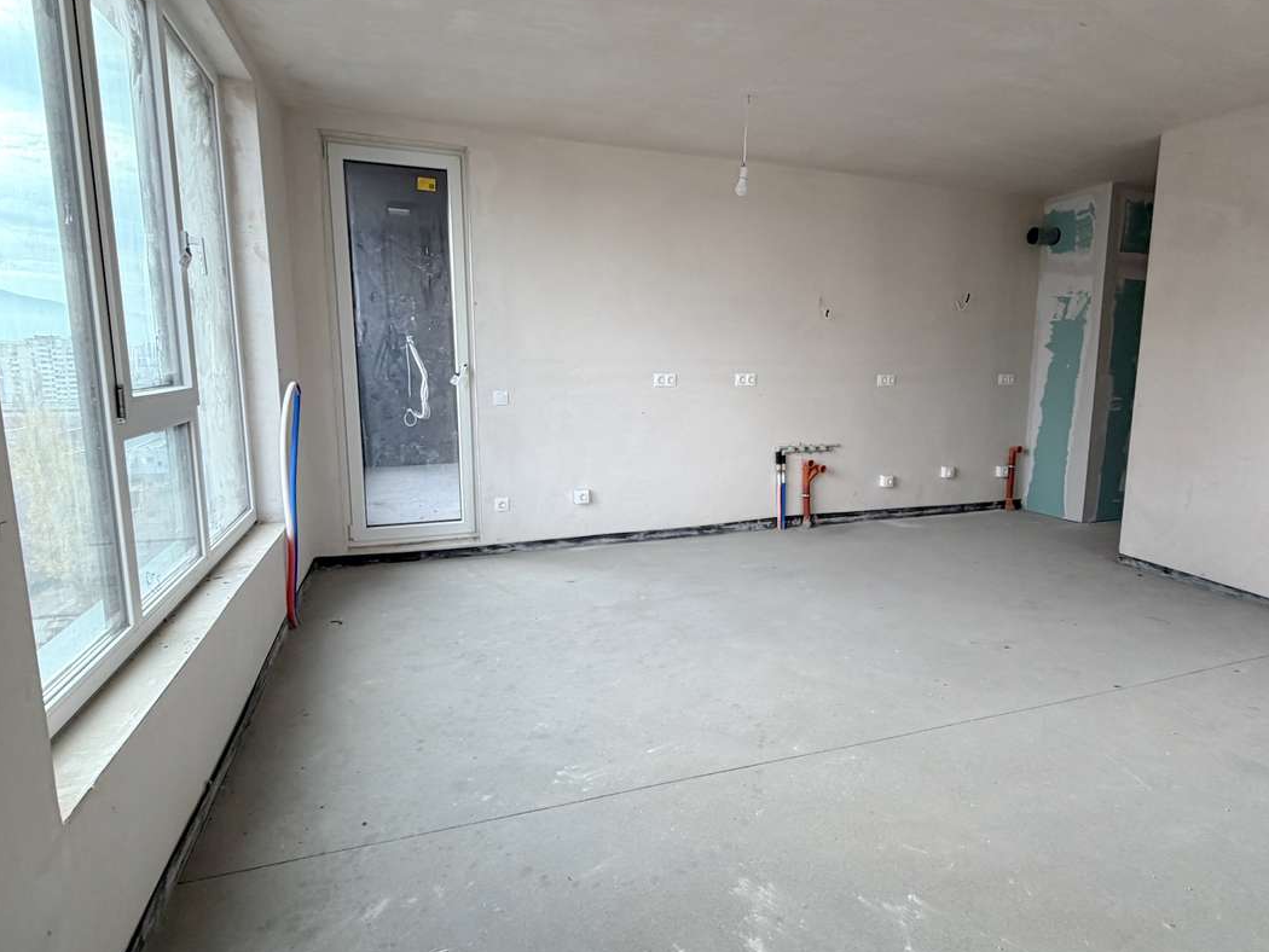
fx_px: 733
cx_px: 707
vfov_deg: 66.0
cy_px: 468
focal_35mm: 20
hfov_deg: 81.4
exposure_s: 1/121
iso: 100
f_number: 2.2
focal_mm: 2.22
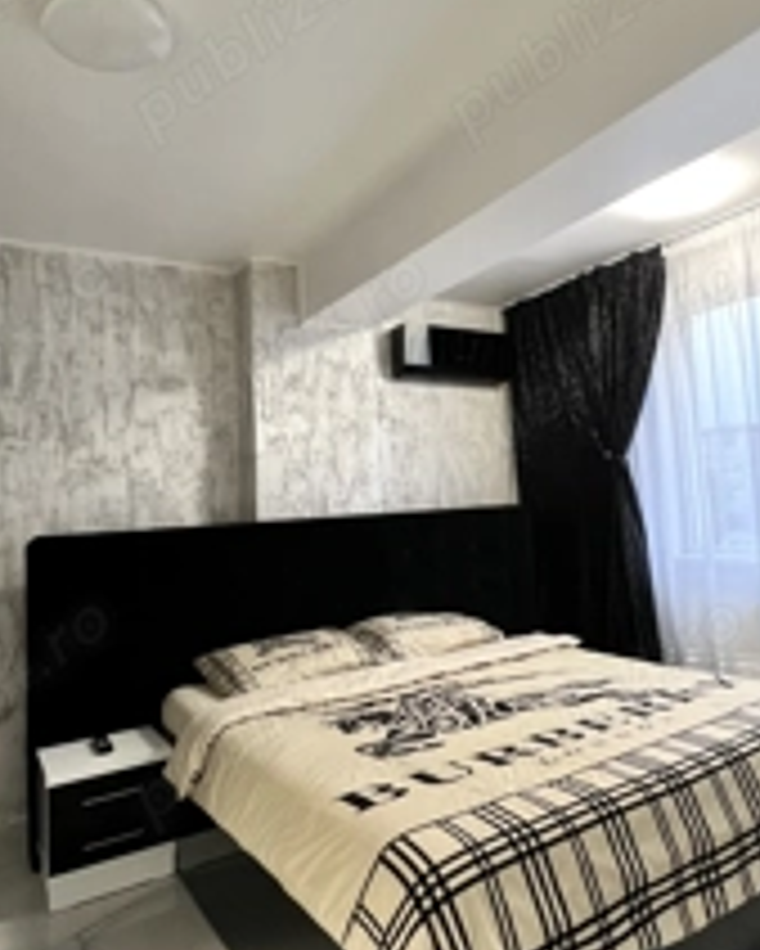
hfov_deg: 58.5
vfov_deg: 70.2
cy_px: 441
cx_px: 436
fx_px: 674
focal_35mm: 24
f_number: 1.8
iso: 250
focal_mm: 1.57
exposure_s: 1/50
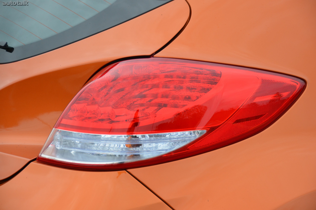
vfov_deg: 11.1
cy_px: 105
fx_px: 1077
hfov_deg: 16.7
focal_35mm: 123
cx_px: 158
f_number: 5
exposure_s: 1/640
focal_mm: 82
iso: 800
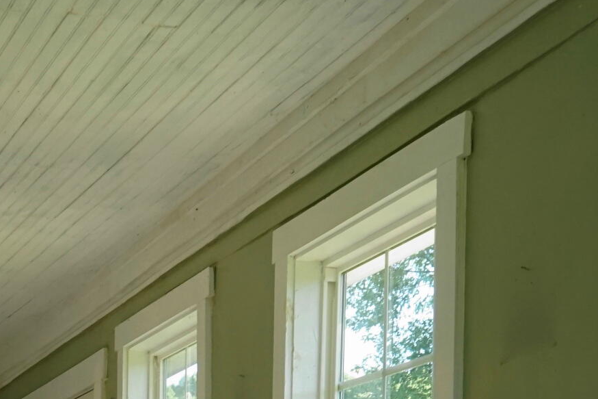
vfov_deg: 13.4
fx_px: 1594
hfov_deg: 21.1
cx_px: 157
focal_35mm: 96
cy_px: 616
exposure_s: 1/60
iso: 800
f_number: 10
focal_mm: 28
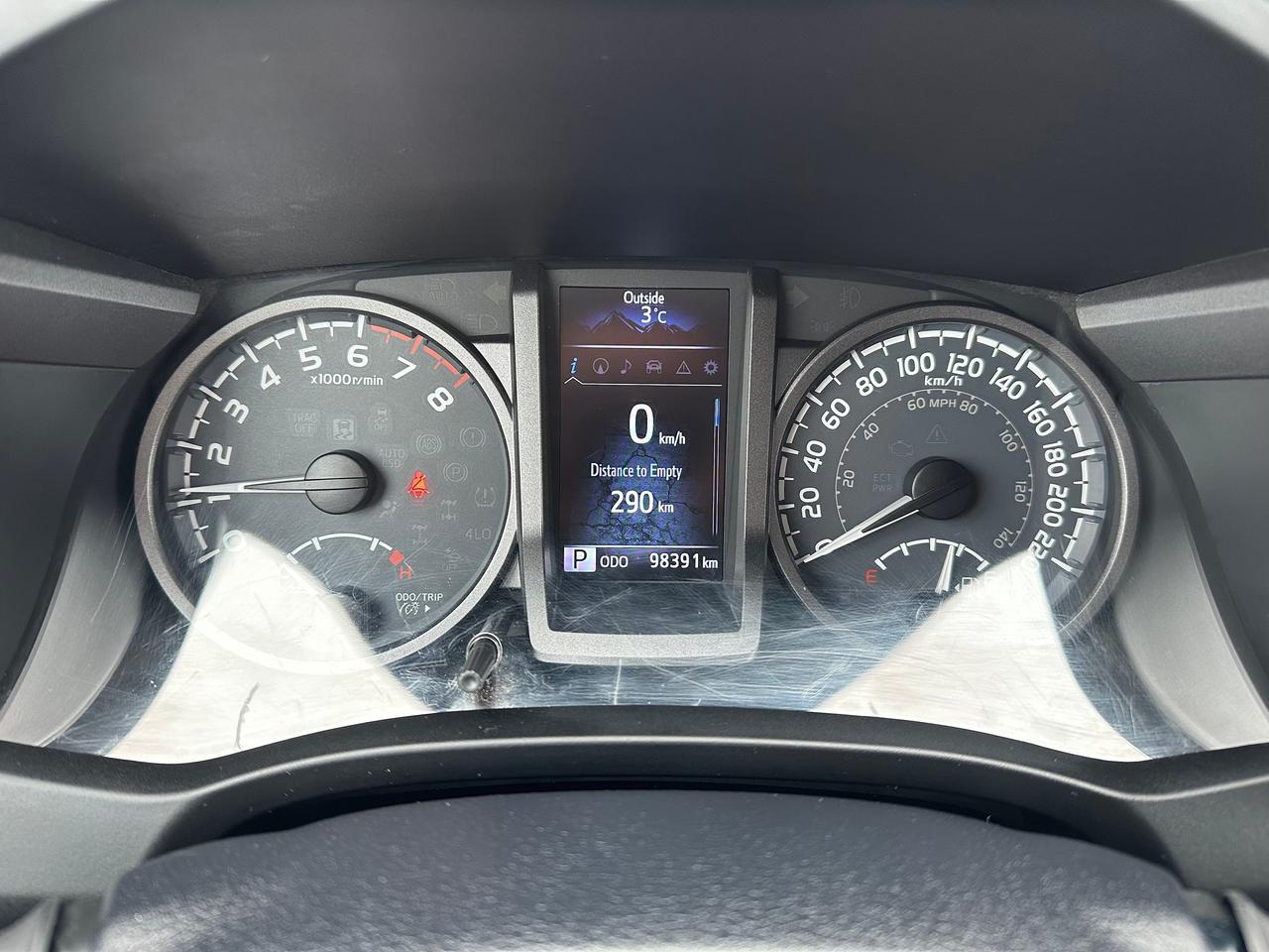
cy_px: 476
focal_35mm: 24
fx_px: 880
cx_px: 634
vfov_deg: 56.8
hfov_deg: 71.6
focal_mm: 6.86
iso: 250
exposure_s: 1/75
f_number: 1.78
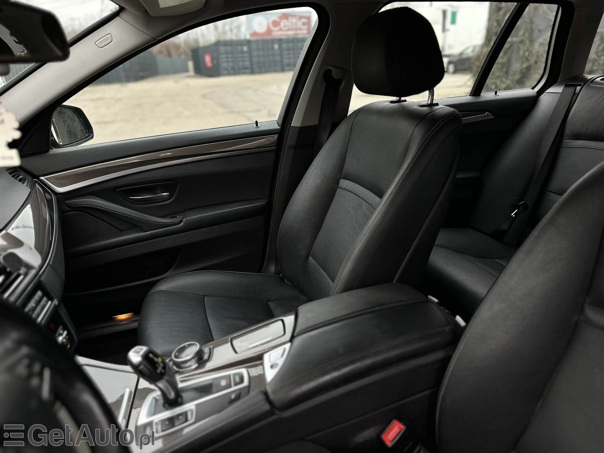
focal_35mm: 24
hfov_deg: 71.6
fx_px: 419
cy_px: 226
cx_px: 302
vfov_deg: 56.8
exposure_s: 1/121
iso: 125
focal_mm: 6.86
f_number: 1.78
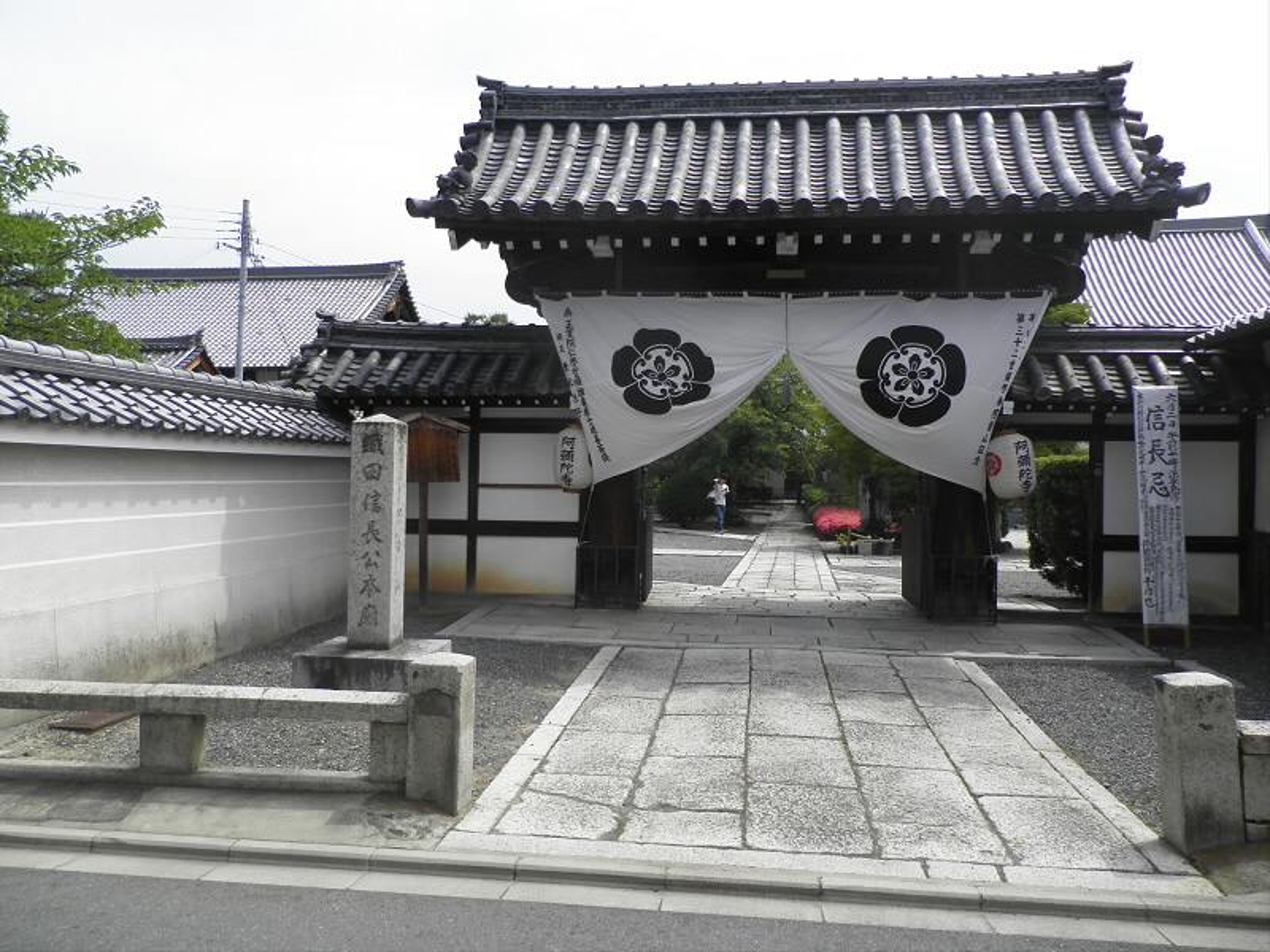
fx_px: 991
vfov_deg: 51.4
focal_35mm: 27
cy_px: 476
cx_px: 635
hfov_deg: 65.3
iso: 64
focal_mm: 4.9
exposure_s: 1/125
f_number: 8
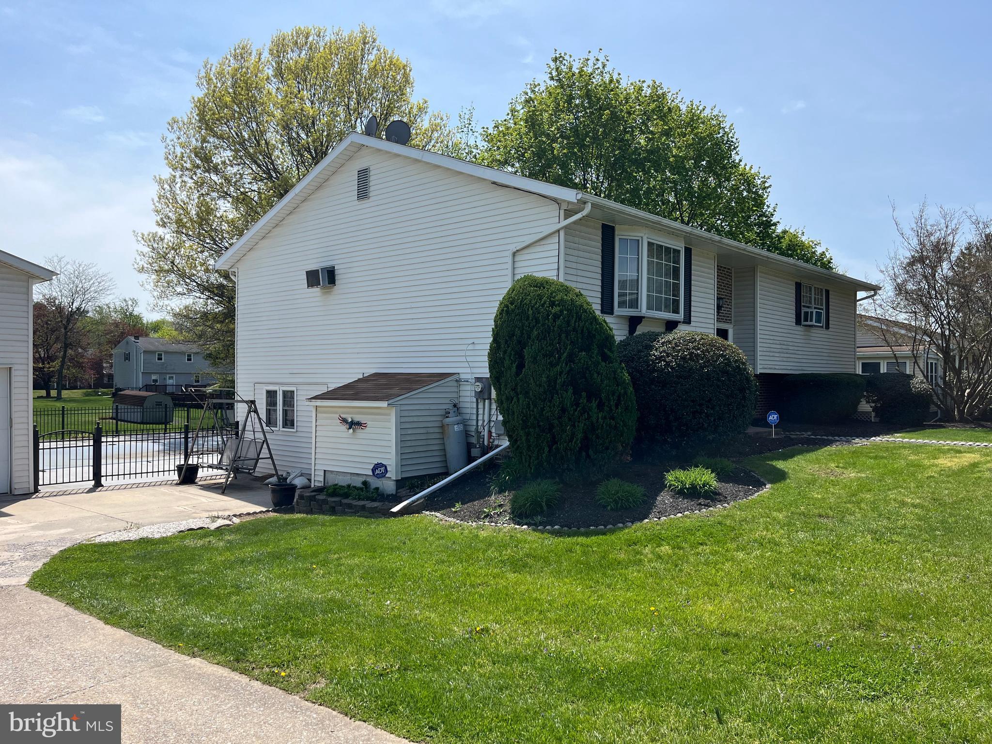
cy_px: 372
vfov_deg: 53.1
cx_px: 496
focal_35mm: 26
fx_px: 745
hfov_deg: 67.3
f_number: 1.6
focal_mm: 5.1
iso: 50
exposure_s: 1/3311
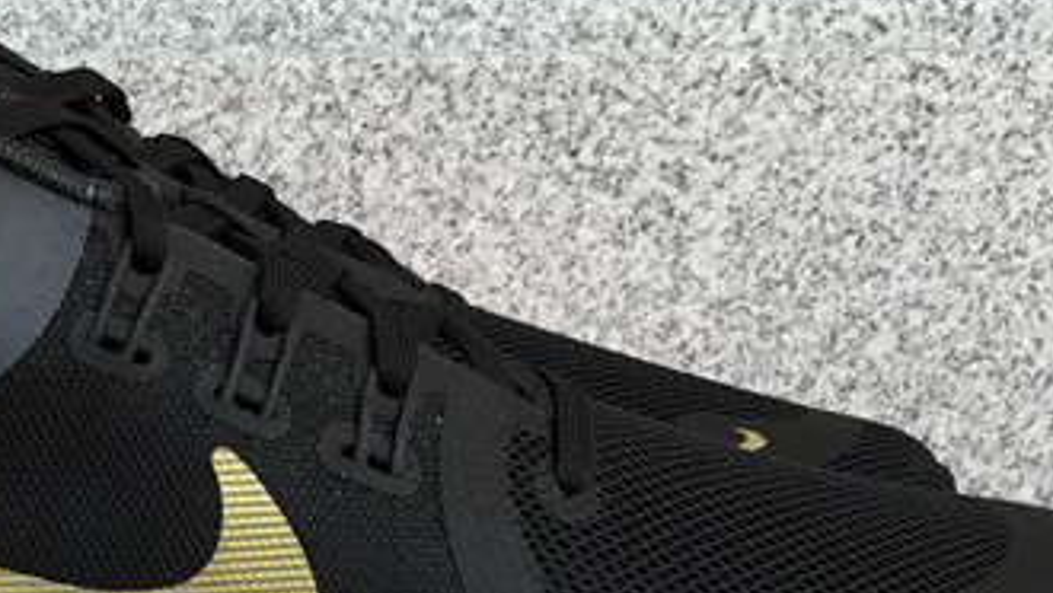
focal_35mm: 92
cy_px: 878
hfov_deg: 22.7
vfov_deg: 12.5
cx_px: 169
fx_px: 2570
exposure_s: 1/100
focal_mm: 3.3
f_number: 2.4
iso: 25
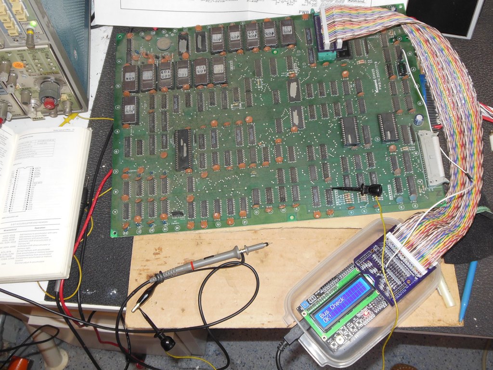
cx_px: 246
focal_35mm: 33
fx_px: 470
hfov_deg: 55.4
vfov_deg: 42.9
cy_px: 185
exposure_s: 1/30
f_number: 3.5
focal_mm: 6
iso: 200
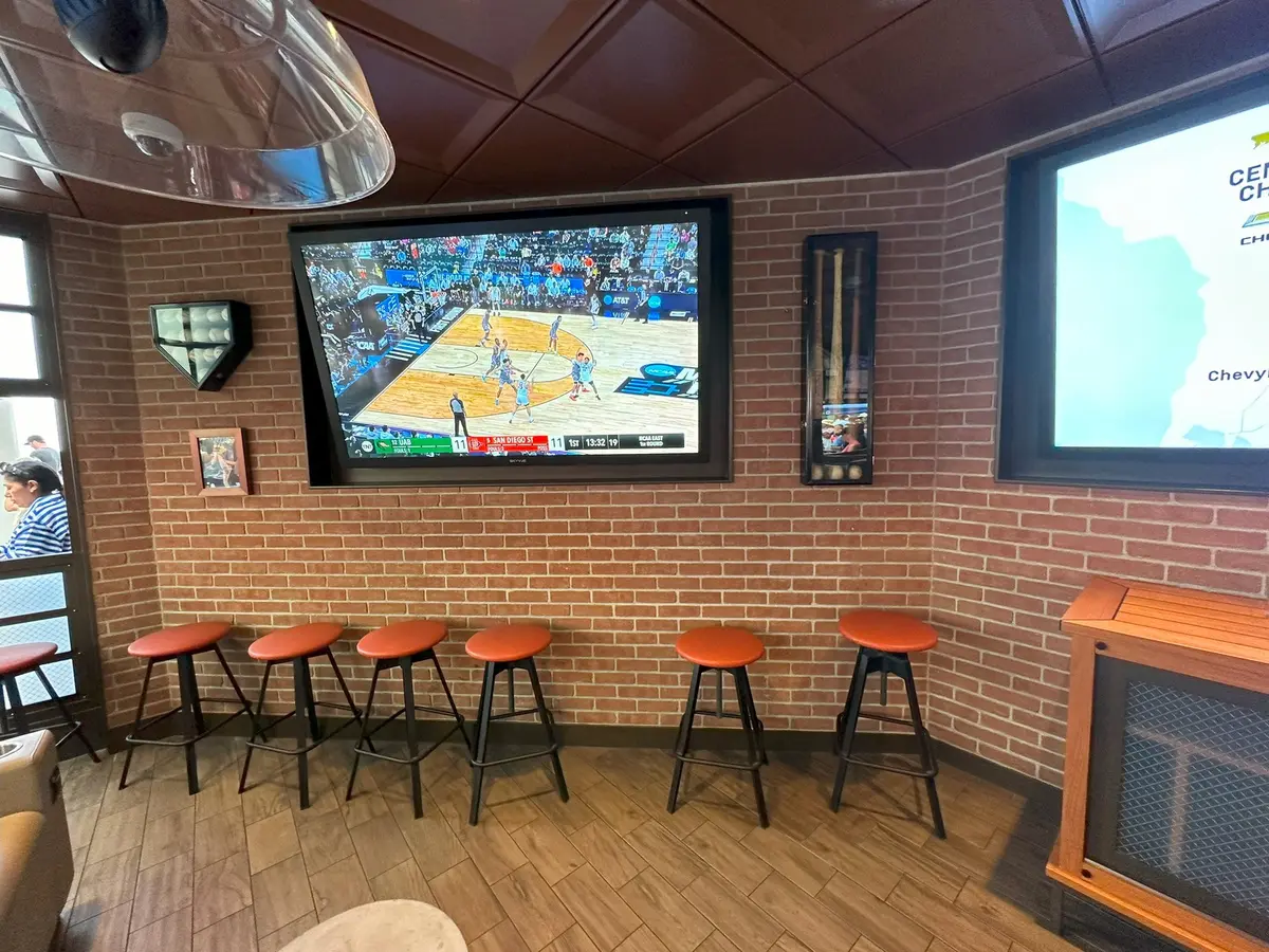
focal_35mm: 14
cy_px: 476
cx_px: 634
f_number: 2.2
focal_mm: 2.22
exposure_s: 1/120
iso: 250
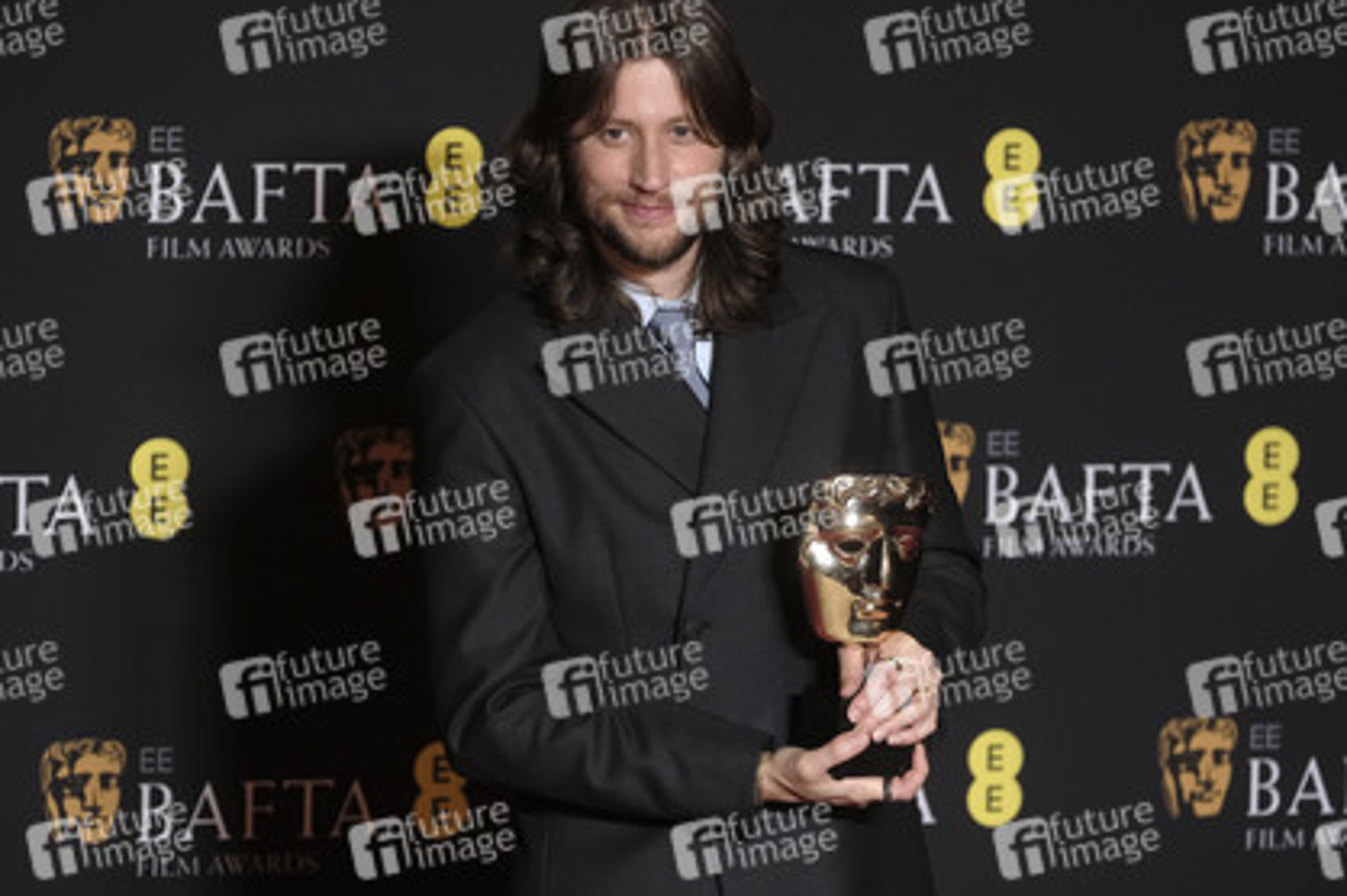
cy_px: 438
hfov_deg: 12.5
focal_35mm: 165
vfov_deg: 8.3
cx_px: 669
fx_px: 6169
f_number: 2.8
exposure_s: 1/200
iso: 1600
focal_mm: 102.2
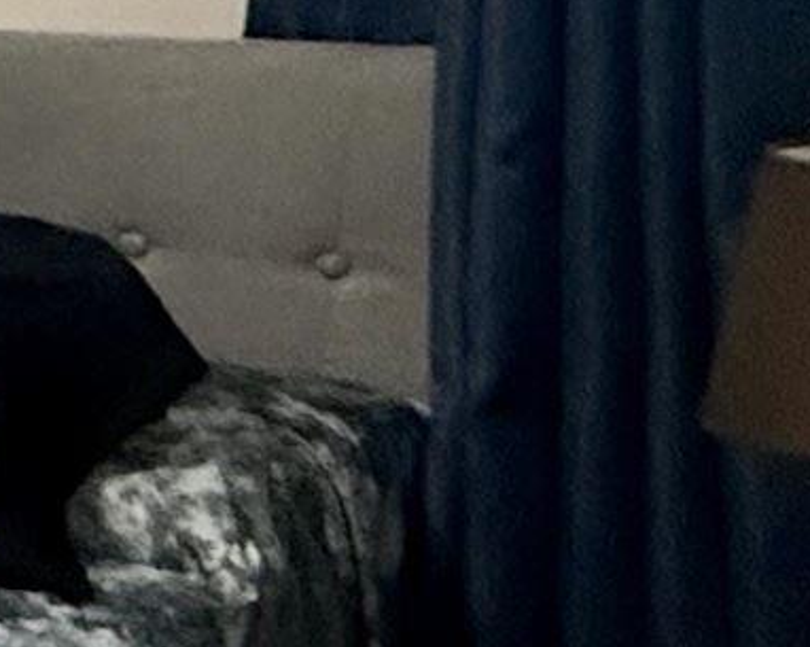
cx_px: -1927
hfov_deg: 9.9
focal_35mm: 110
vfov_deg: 14.0
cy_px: 359
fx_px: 2635
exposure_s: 1/60
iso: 800
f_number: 2.2
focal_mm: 2.22
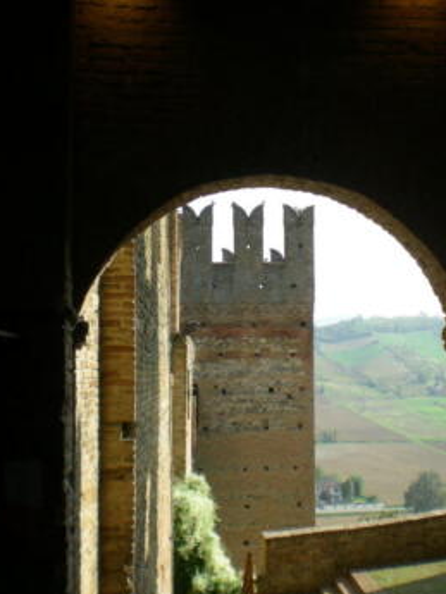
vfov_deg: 34.9
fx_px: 944
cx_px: 245
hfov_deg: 26.6
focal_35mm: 55
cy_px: 282
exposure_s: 1/173
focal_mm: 6.3
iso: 50
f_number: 4.6
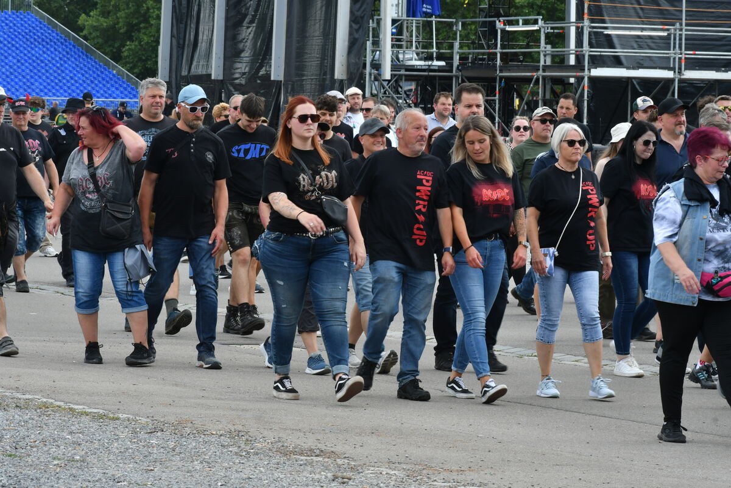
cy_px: 244
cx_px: 366
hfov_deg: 11.0
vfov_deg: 7.3
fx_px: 3807
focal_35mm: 188
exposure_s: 1/200
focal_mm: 125
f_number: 14
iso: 400
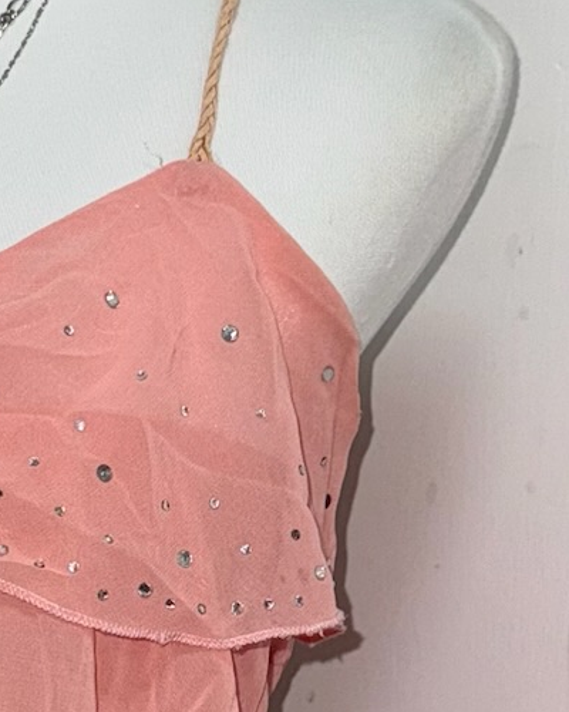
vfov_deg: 19.8
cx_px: -64
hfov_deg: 15.6
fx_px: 2021
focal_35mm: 96
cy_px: 523
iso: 64
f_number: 1.78
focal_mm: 6.76
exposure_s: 1/51
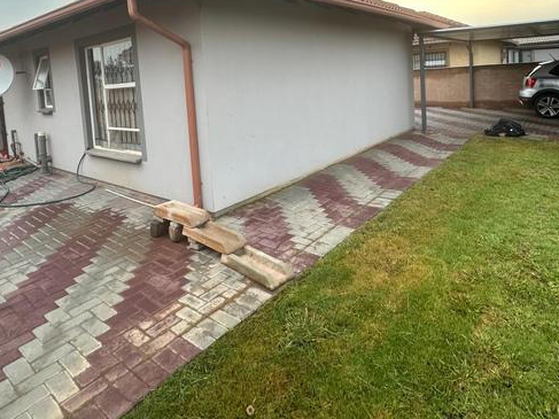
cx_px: 273
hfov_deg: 73.9
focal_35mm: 23
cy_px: 102
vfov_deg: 55.9
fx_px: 371
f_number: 2.2
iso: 64
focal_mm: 2.22
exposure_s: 1/99
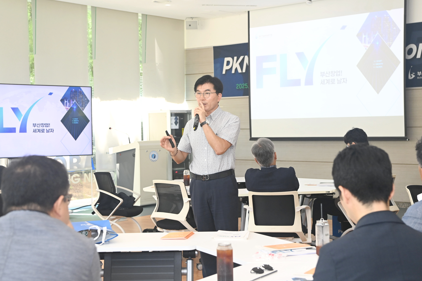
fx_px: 738
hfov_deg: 31.9
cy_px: 140
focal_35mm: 63
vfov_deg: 21.6
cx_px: 214
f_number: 5.6
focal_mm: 62
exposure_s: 1/250
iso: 2000
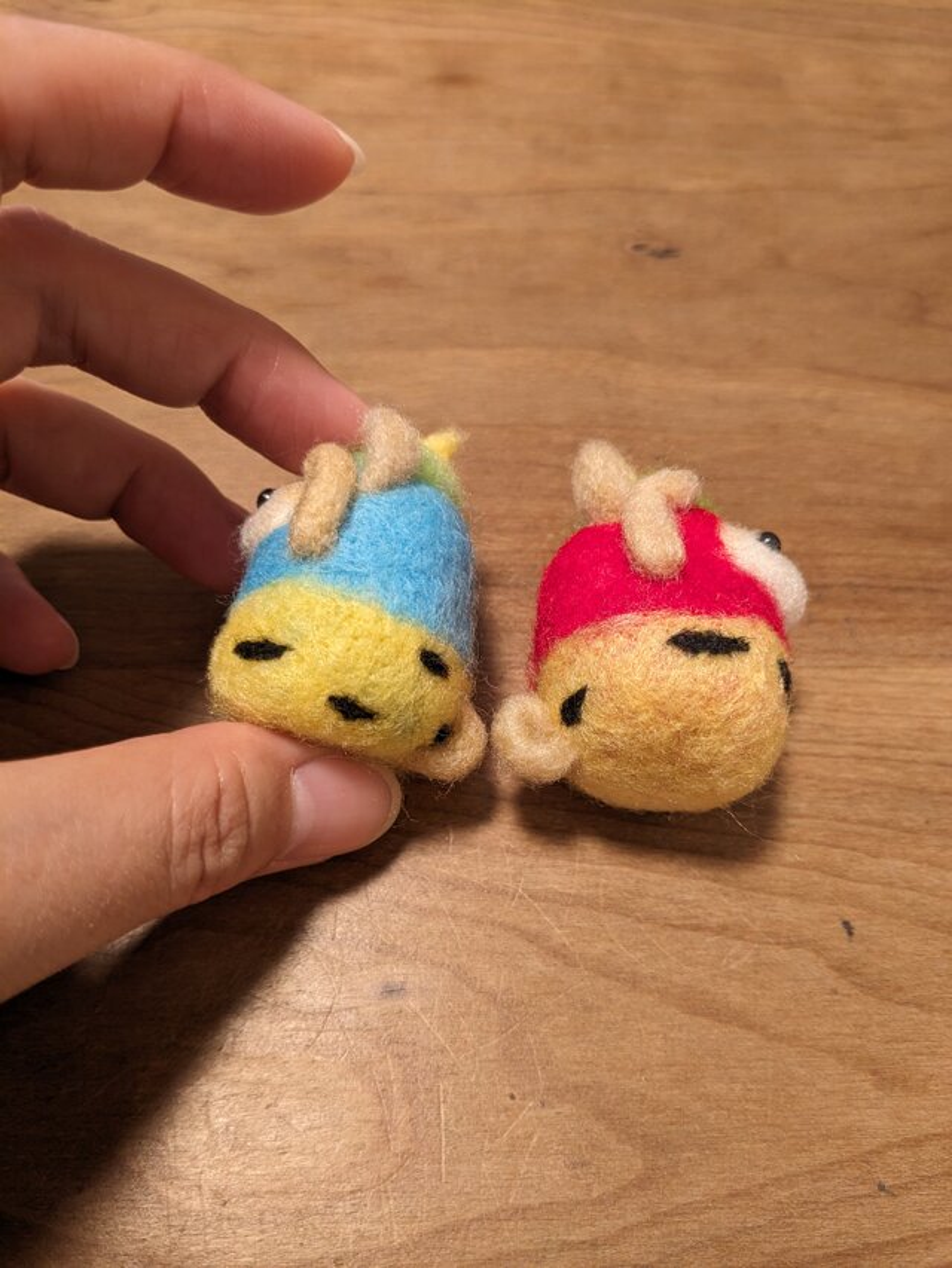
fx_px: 990
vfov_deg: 65.3
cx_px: 476
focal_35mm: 27
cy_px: 634
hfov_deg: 51.4
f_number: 1.73
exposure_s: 1/24
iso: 109
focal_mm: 4.38
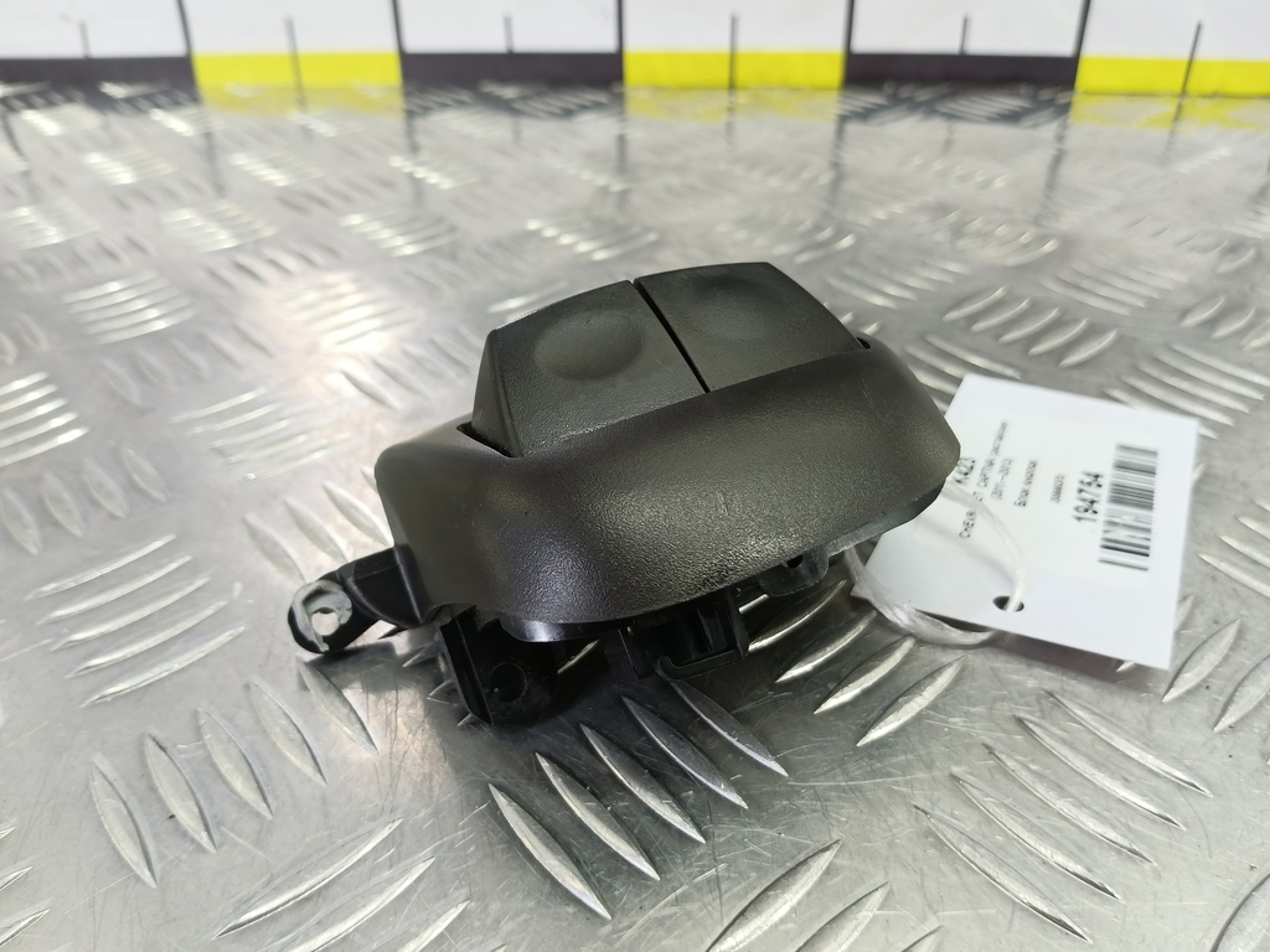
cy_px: 476
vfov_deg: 58.9
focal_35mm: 23
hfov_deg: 73.9
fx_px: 844
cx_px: 635
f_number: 1.6
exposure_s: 1/50
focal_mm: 4.11
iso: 168
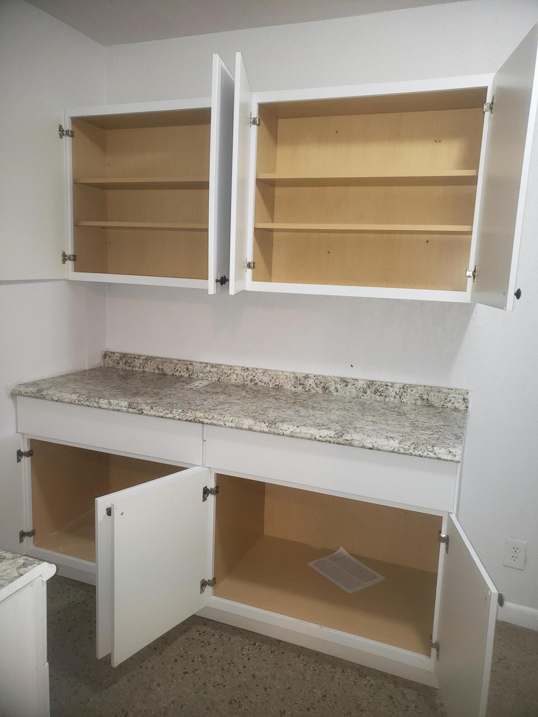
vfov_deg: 67.3
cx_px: 269
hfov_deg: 53.1
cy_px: 358
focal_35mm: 26
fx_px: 539
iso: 100
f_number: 1.5
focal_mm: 4.3
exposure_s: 1/24
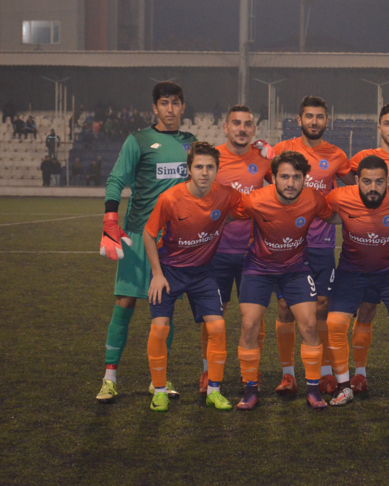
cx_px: 350
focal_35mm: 118
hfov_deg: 13.0
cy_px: 243
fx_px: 1694
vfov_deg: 16.3
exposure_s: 1/60
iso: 3200
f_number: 5.6
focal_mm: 55
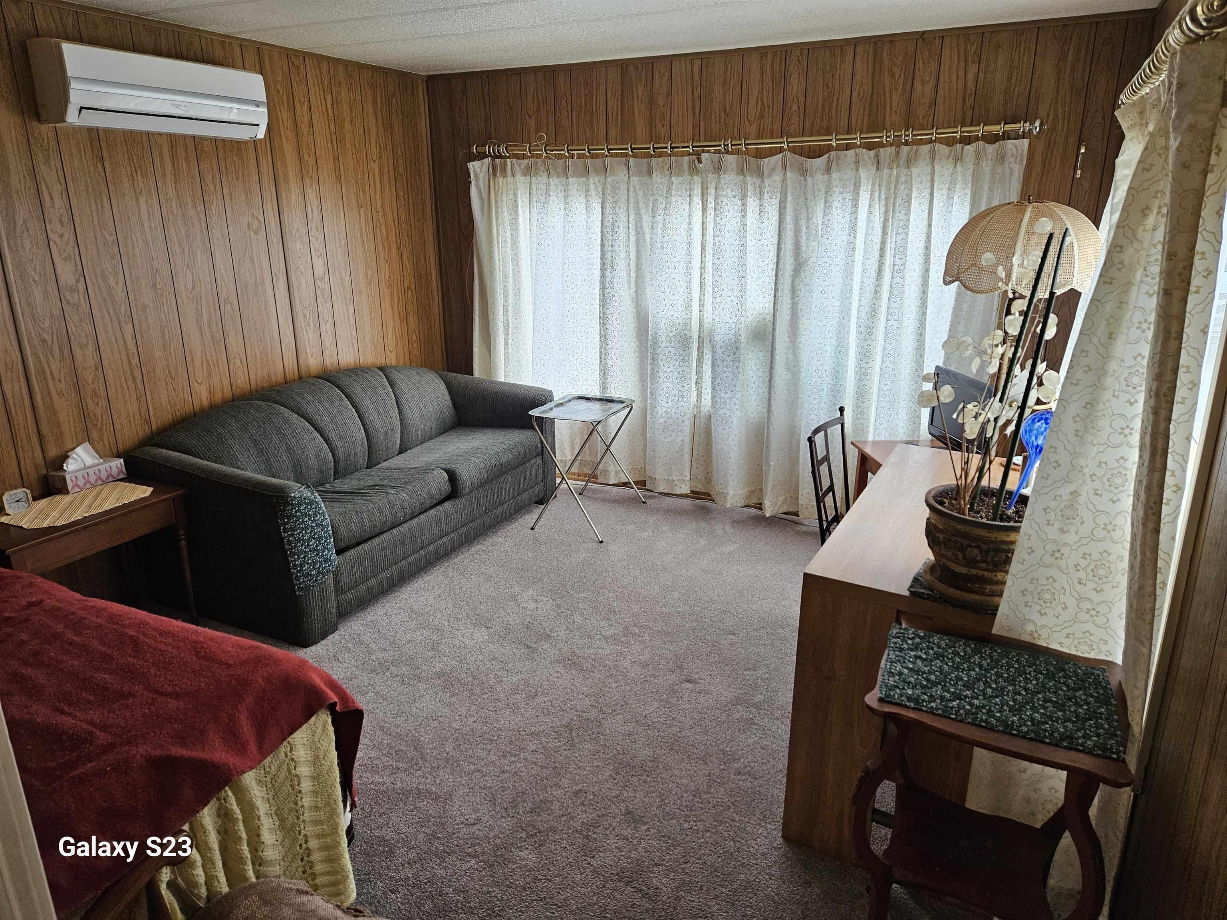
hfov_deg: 73.9
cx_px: 614
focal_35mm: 23
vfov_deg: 58.9
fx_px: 815
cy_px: 460
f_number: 1.8
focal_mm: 5.4
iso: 160
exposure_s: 1/120
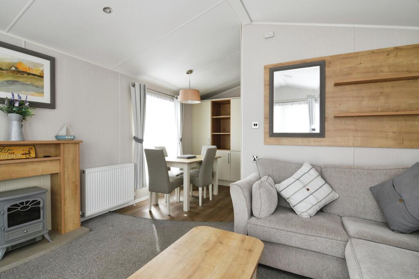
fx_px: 186
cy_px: 140
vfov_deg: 73.8
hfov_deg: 96.7
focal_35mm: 16
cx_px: 210
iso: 200
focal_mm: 11
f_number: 8
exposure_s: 1/25
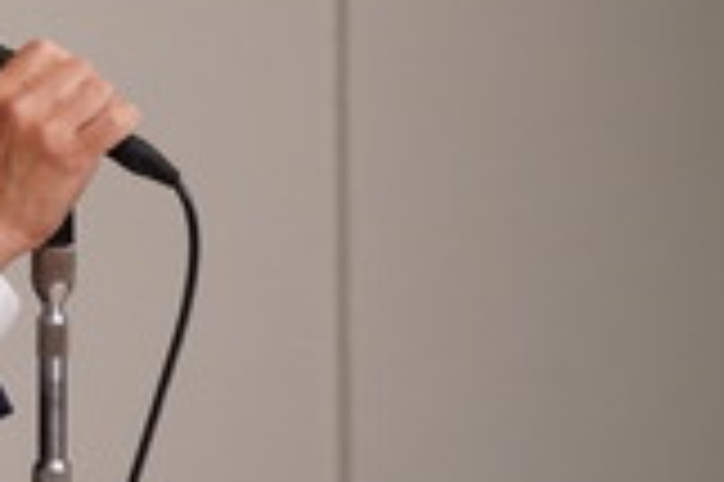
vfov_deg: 1.8
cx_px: -423
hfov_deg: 2.8
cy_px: 9
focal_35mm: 746
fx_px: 14987
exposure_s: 1/250
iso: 2500
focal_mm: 200
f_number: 5.6
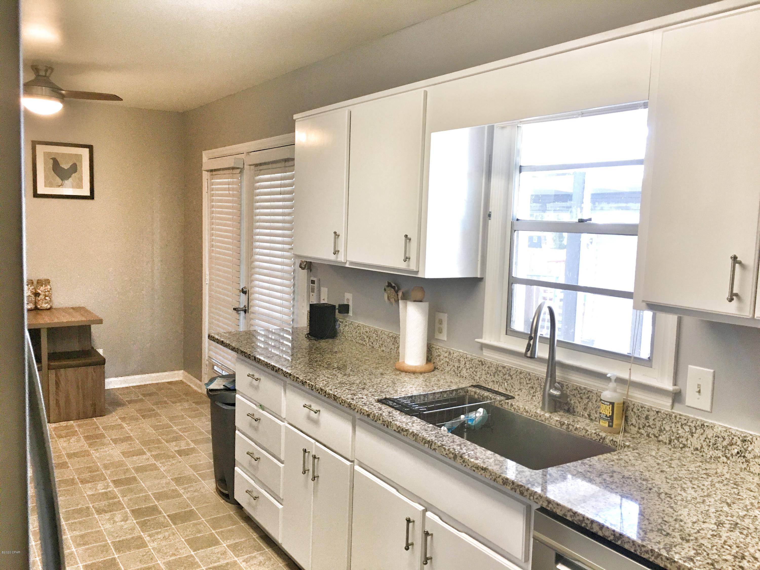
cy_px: 285
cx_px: 380
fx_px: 637
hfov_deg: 61.7
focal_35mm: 29
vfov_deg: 48.2
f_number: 2.2
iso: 40
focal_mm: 4.15
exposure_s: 1/30
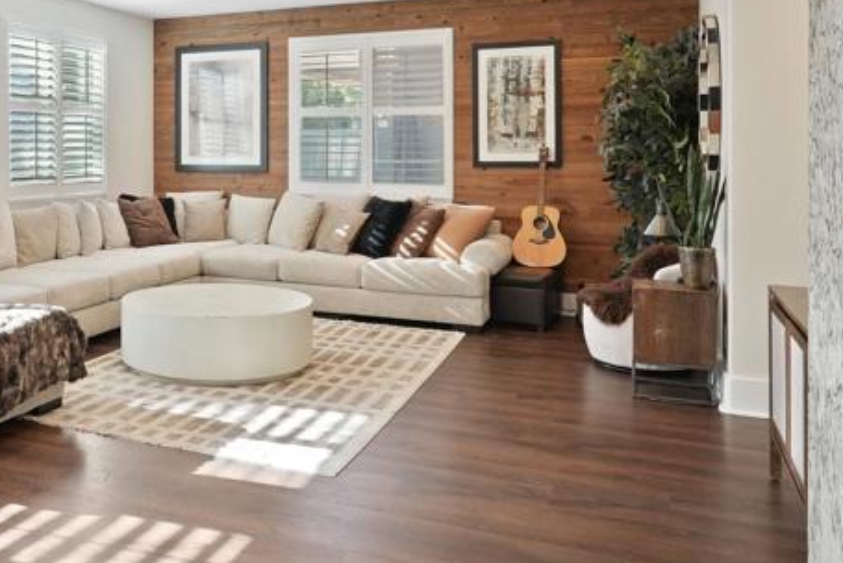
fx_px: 844
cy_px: 167
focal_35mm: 36
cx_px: 187
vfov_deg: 36.4
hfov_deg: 50.4
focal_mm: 16
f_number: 9
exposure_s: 1/15
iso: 1600
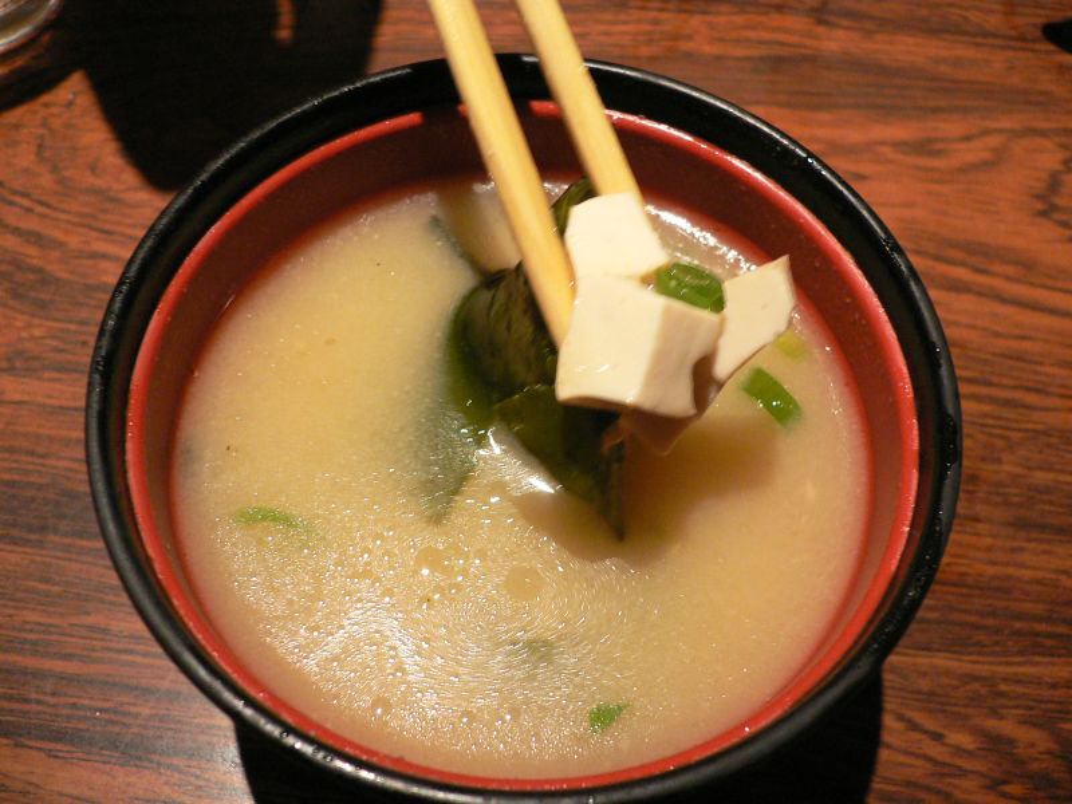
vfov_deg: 40.7
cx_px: 536
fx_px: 1084
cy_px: 402
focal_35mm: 35
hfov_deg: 52.6
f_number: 2.8
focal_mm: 5.8
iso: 200
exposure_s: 1/8
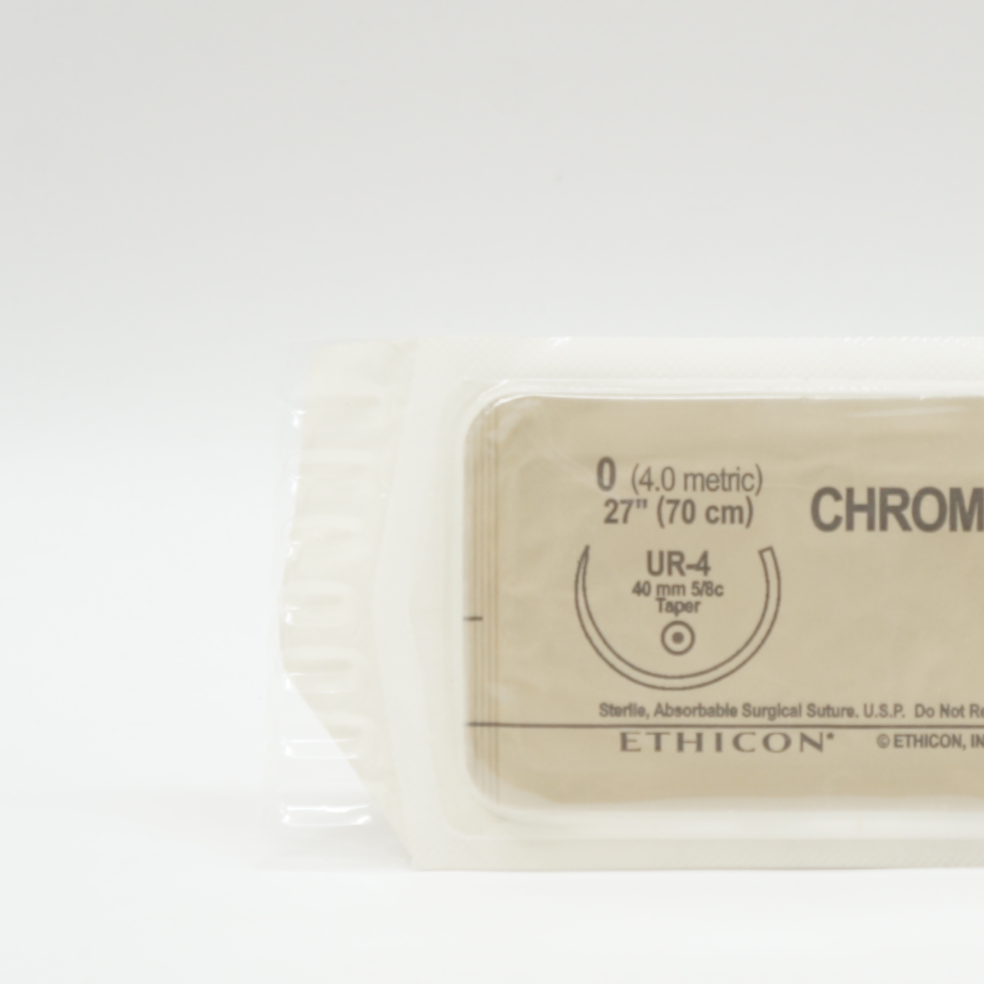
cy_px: 604
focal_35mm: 102
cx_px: 883
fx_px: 3278
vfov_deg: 17.1
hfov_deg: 16.8
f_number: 6.3
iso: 400
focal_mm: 37
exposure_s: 1/50
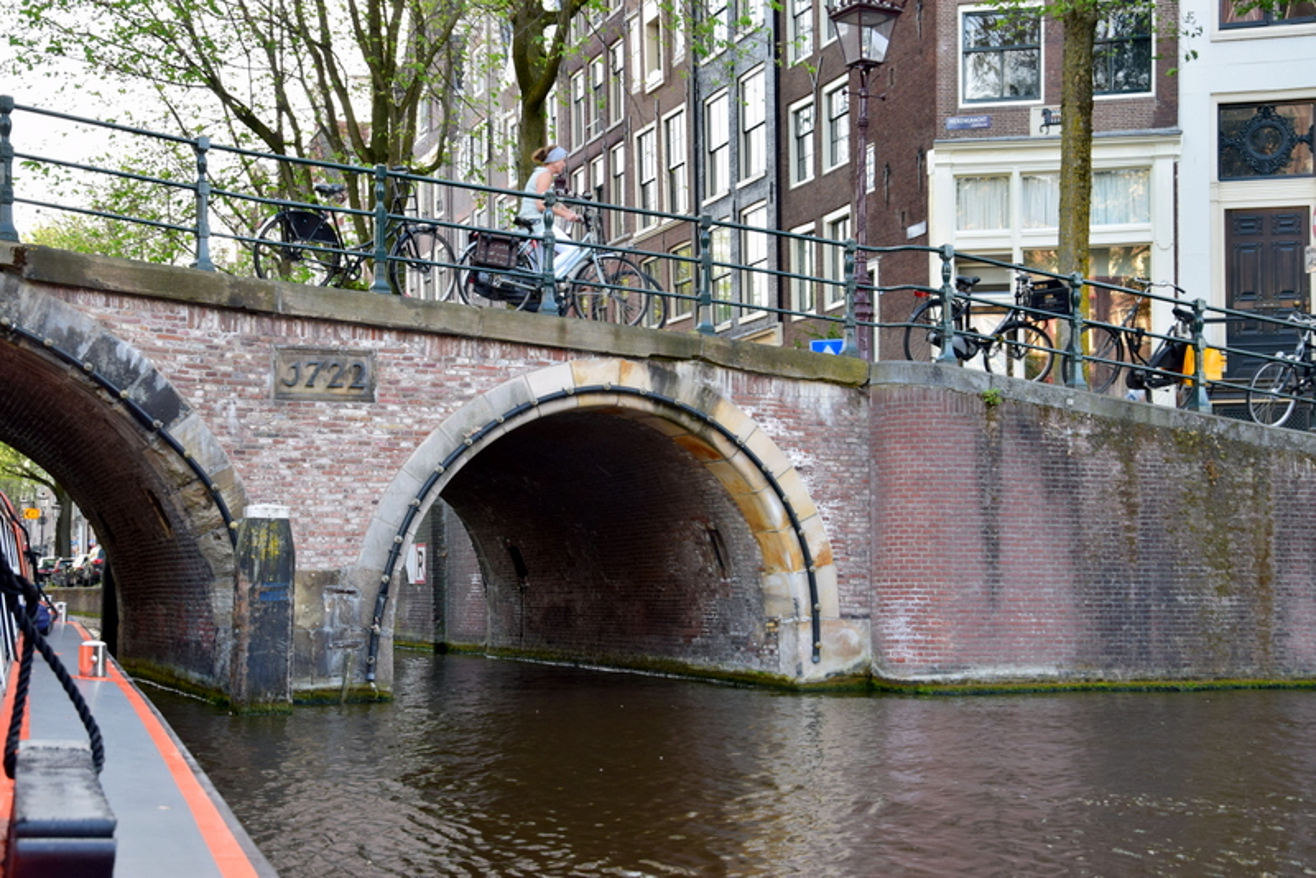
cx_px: 658
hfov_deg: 35.0
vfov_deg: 23.8
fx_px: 2084
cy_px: 439
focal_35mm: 57
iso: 400
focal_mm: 38
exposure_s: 1/50
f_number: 8
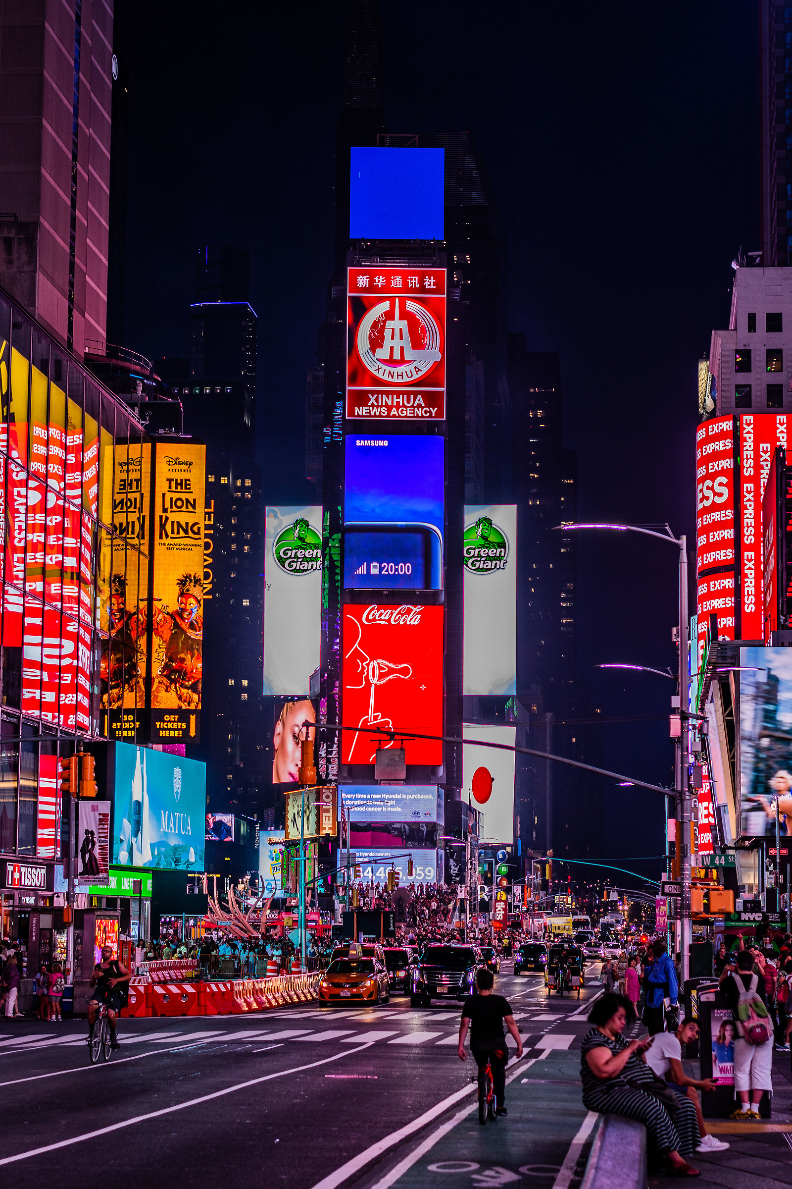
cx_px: 396
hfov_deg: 18.2
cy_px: 594
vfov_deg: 27.0
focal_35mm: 75
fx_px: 2475
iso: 100
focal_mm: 50
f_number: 2.8
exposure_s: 1/160
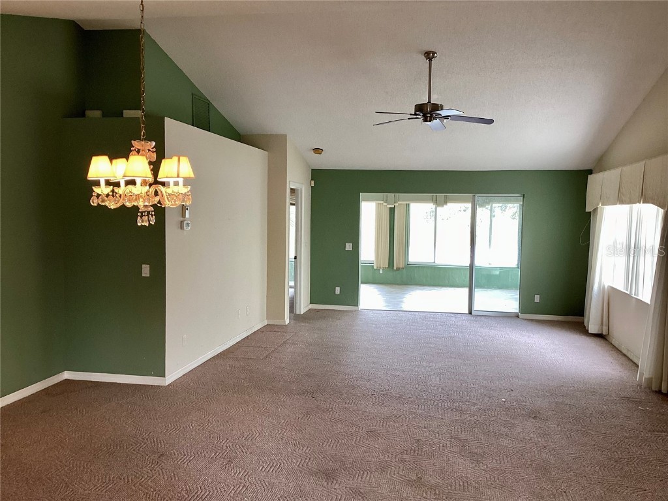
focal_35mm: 31
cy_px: 250
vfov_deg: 45.4
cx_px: 334
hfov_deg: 58.4
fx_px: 598
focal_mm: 3.3
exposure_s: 1/60
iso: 100
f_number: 2.4
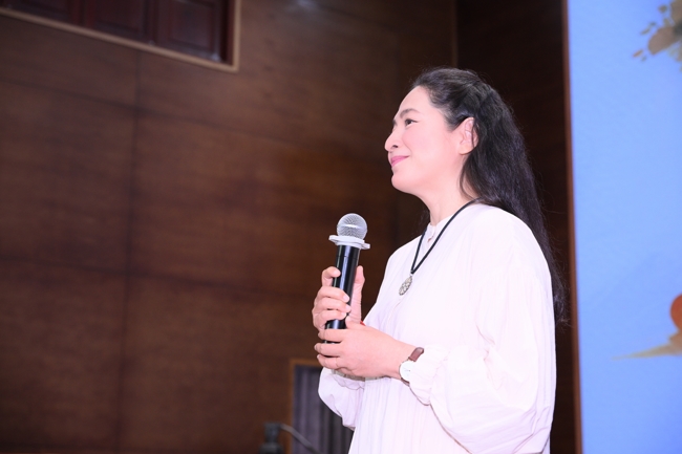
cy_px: 227
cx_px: 341
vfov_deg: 21.9
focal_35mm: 62
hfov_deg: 32.4
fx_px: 1174
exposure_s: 1/125
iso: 2000
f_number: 4.5
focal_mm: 62
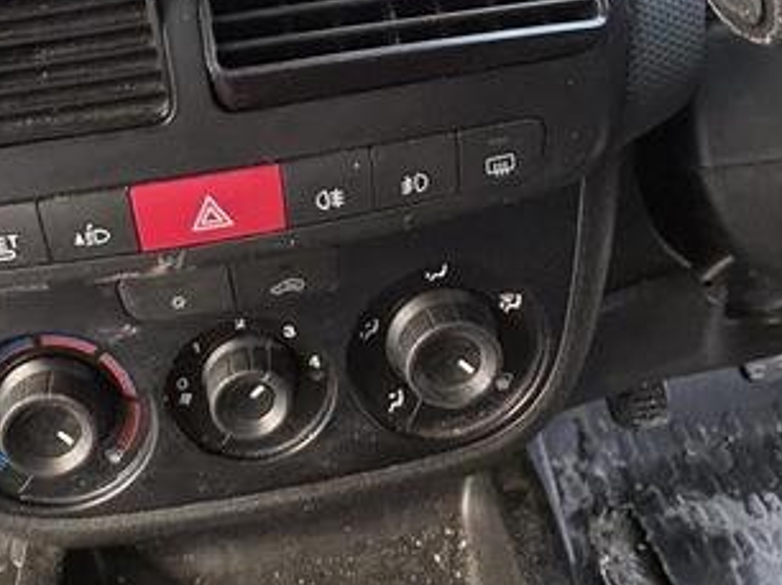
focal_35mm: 41
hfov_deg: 45.1
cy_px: -79
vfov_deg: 30.8
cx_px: 258
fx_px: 925
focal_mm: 2.22
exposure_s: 1/60
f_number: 2.2
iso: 400
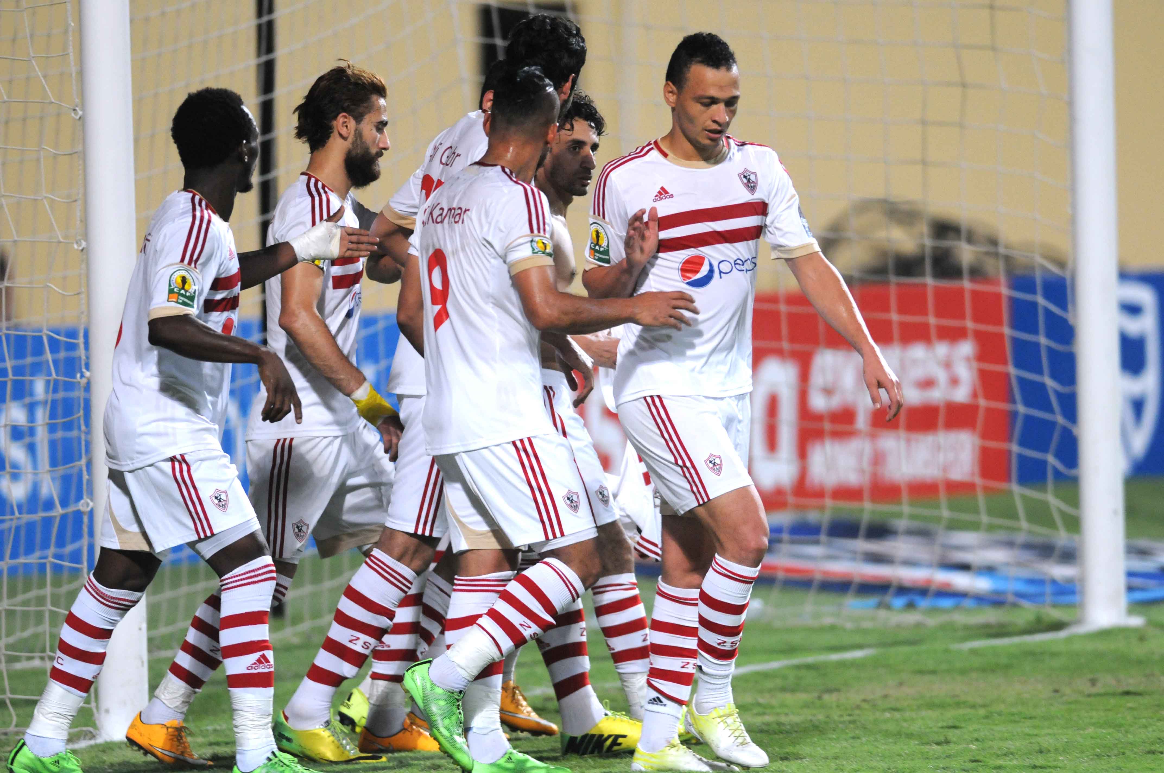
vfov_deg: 3.0
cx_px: 582
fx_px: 14532
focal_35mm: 450
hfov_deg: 4.6
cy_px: 386
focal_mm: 300
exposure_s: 1/500
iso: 1250
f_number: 2.8
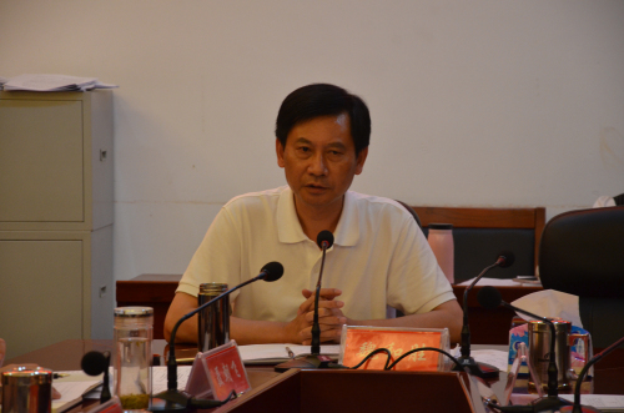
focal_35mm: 158
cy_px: 206
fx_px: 2724
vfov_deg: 8.7
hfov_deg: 13.1
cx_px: 312
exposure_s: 1/80
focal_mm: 105
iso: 1600
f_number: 5.6
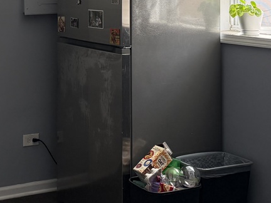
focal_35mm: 80
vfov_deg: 17.8
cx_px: 36
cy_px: -18
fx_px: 626
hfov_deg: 23.9
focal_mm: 6.76
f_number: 1.78
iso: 200
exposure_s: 1/155
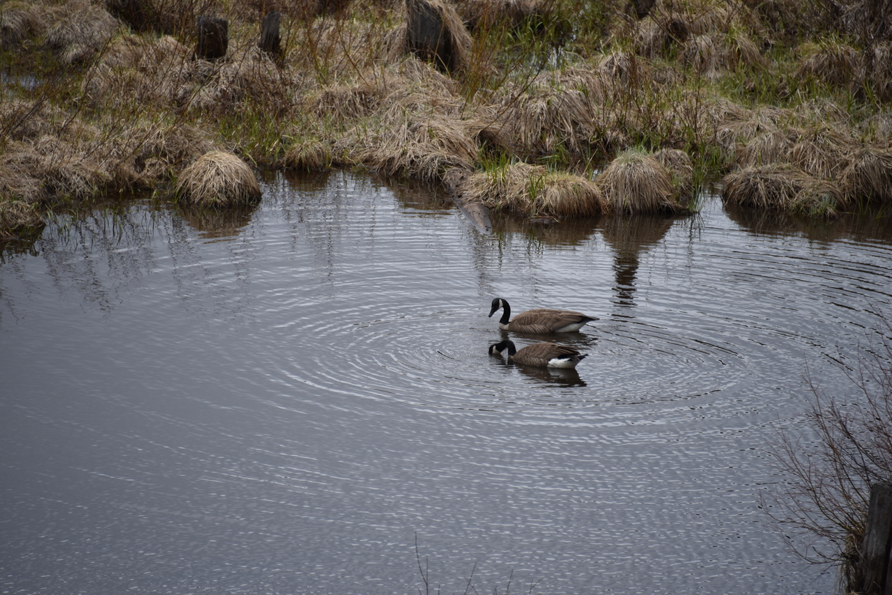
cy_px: 298
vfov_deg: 4.6
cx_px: 446
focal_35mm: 300
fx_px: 7435
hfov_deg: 6.9
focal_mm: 300
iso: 100
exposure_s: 1/640
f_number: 5.6
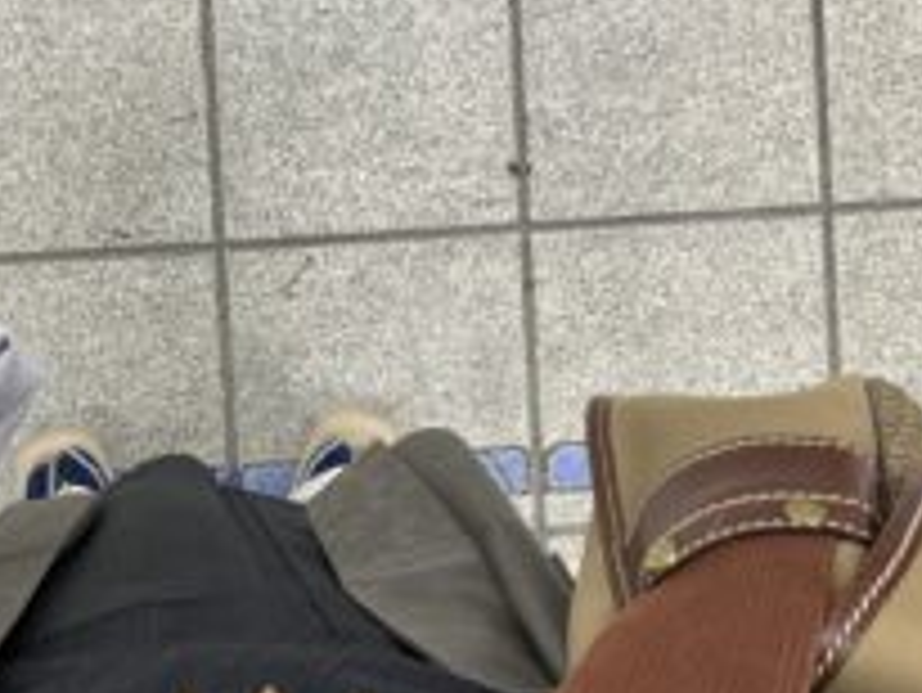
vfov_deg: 28.6
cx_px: 180
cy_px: 387
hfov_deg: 36.2
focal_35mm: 51
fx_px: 1359
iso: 64
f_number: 1.8
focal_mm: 3
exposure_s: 1/60
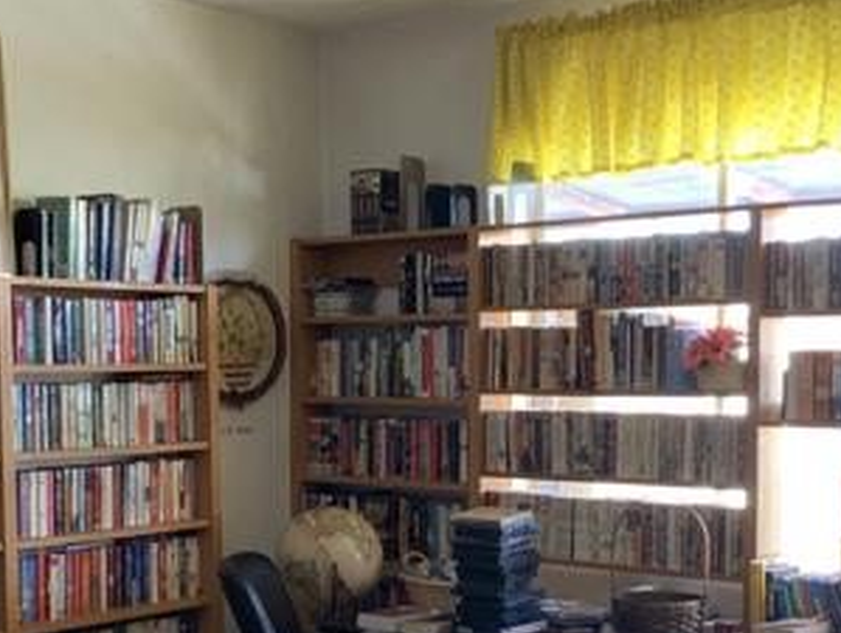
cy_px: 442
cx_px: 315
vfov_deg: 23.5
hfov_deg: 31.0
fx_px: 1508
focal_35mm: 62
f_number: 1.8
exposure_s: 1/60
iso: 100
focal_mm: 3
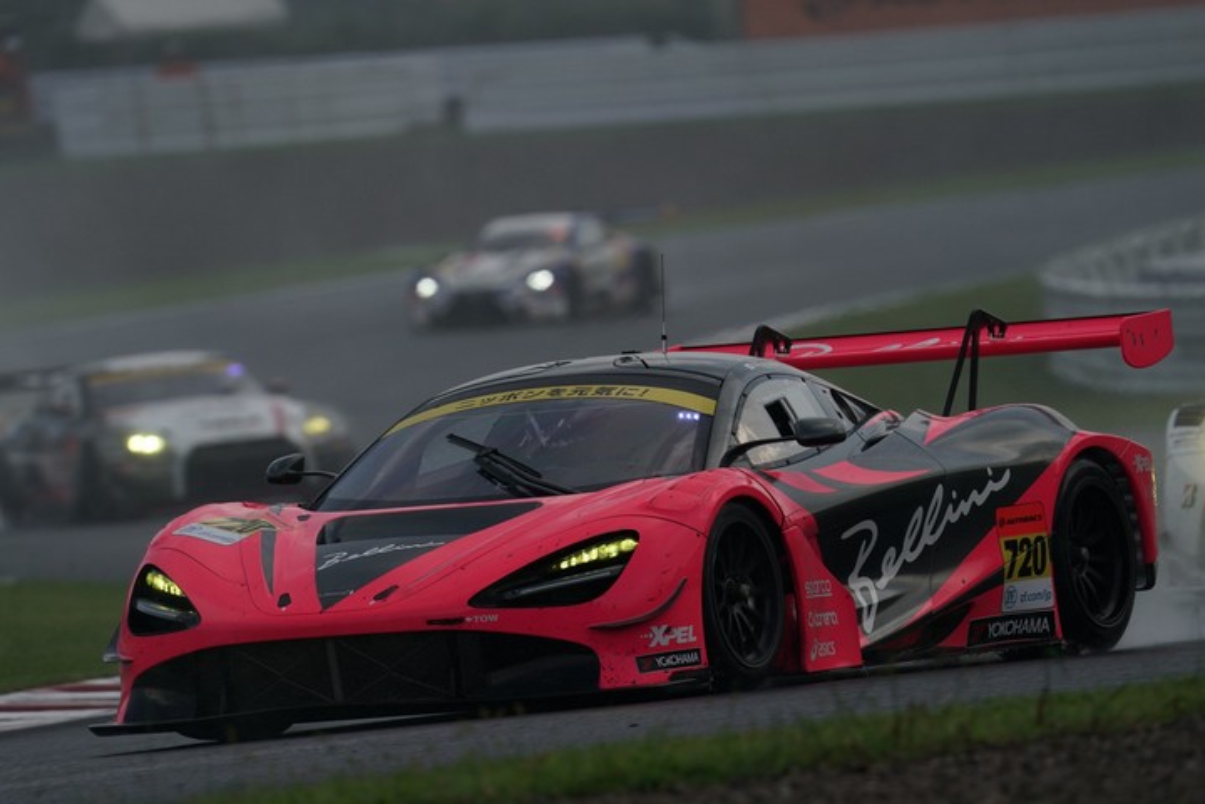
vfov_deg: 2.3
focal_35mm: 600
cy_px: 402
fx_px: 20082
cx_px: 602
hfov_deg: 3.4
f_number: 8
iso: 200
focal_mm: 600
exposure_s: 1/640
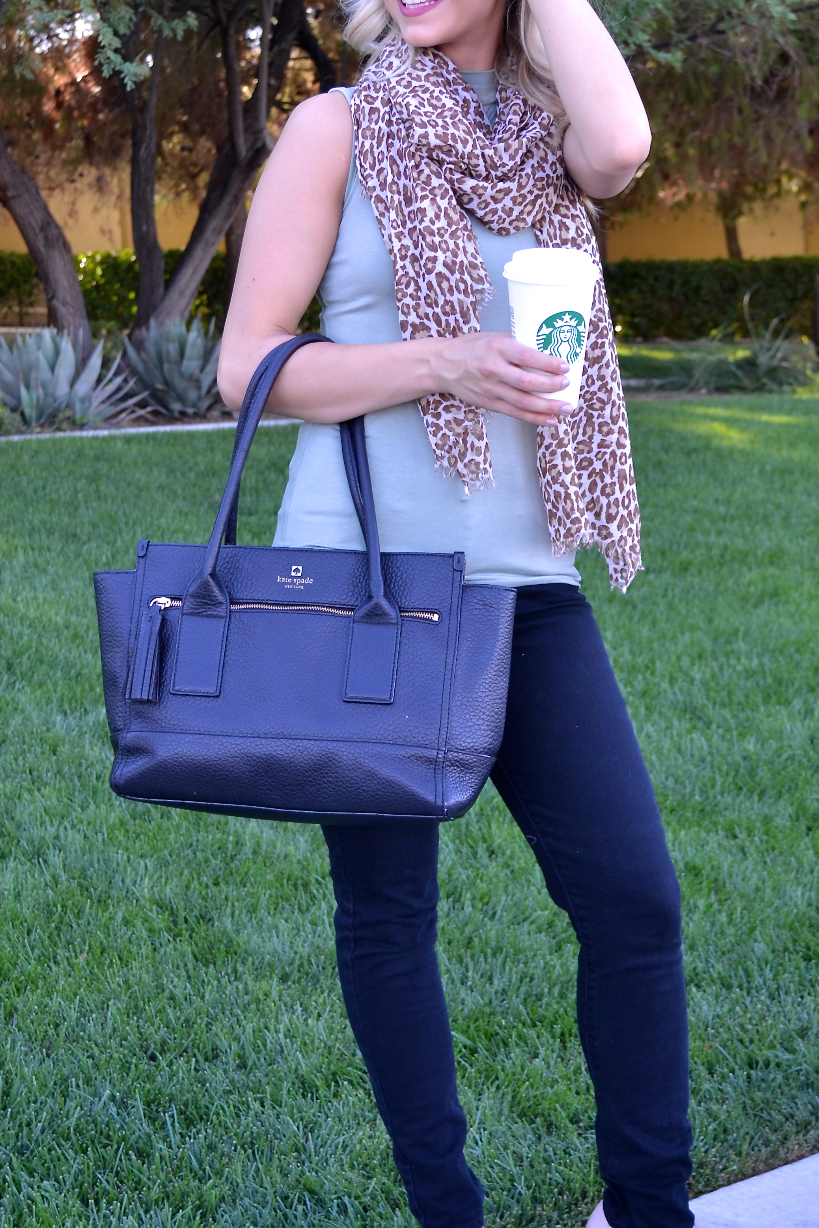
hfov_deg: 19.2
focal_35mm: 71
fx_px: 2422
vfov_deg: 28.4
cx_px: 437
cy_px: 576
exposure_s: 1/60
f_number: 5.6
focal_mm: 32
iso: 200
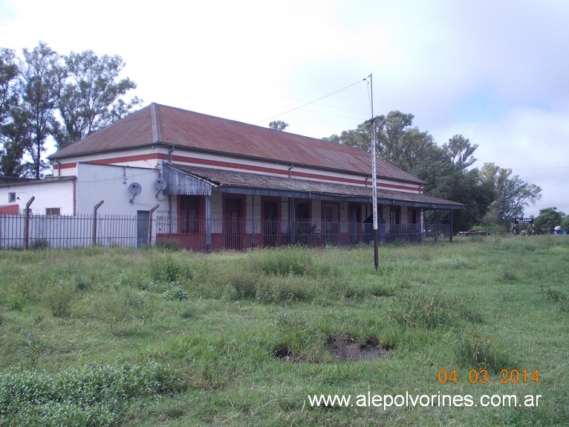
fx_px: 624
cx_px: 284
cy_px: 214
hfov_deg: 49.0
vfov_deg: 37.7
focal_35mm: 38
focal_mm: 5.3
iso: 80
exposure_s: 1/200
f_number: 6.2
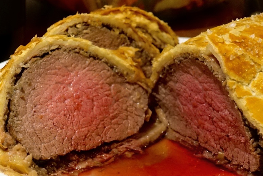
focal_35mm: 146
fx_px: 1067
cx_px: 131
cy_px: 84
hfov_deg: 14.0
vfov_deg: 9.4
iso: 1600
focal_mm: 25.7
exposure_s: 1/80
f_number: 4
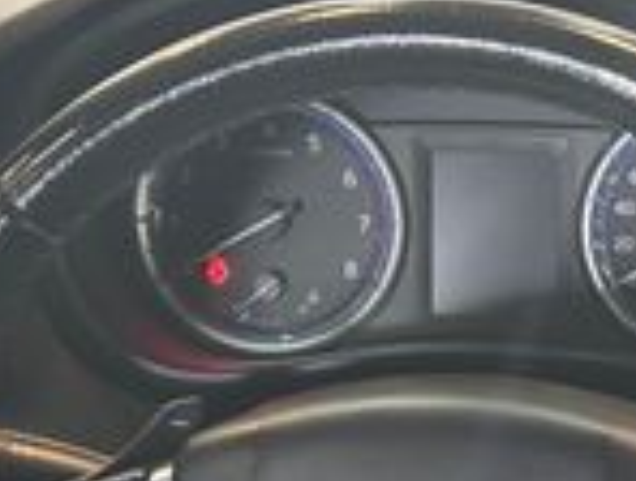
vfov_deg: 9.0
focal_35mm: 165
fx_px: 3041
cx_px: 821
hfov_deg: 11.6
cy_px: 533
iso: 320
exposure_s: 1/24
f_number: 1.6
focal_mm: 5.96
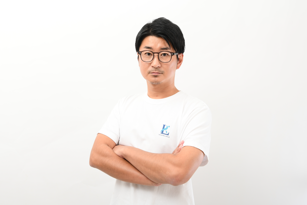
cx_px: 154
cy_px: 102
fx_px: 307
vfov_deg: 36.9
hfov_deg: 53.1
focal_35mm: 36
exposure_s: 1/160
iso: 500
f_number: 7.1
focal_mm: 24
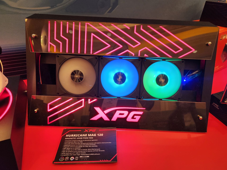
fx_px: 151
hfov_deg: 73.9
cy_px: 85
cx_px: 114
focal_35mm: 23
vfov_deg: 58.9
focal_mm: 5.4
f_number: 1.8
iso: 320
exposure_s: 1/120
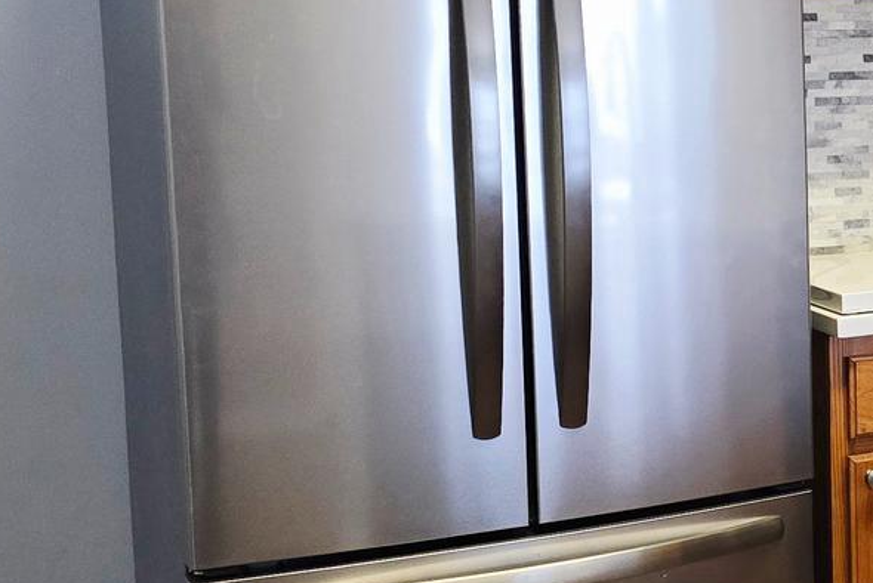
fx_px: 2014
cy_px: 223
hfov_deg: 21.6
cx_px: 1191
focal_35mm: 83
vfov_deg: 16.5
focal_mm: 6.3
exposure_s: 1/120
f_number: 1.7
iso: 400
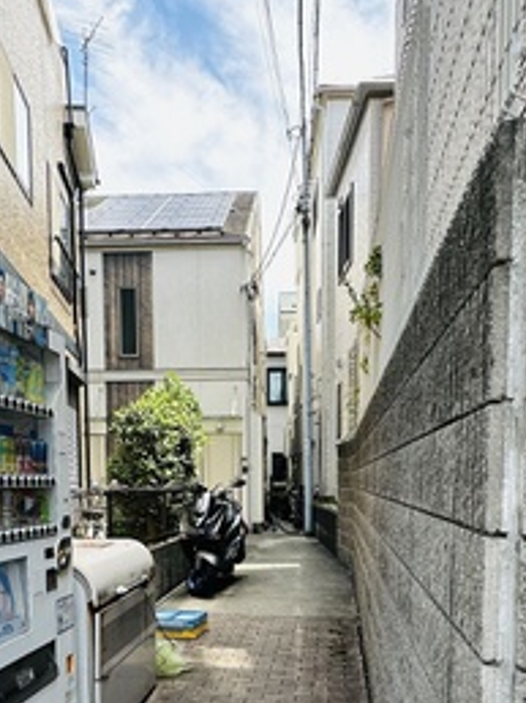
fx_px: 771
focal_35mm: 38
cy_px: 572
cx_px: 241
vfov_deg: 46.2
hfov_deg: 37.6
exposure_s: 1/350
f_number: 2.2
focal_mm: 2.22
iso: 40
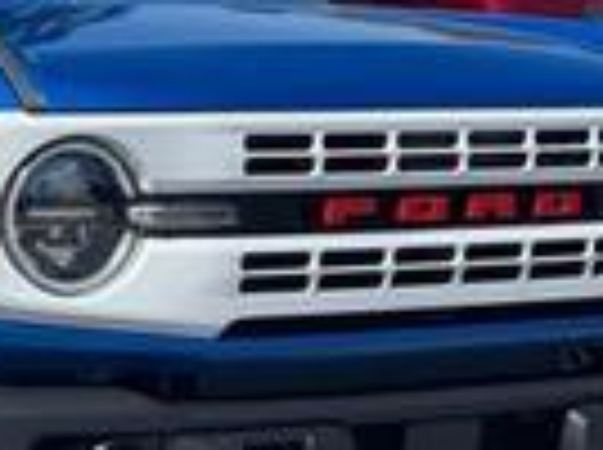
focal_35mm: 181
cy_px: 270
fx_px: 3147
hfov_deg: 10.7
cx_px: -158
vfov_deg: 8.2
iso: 64
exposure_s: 1/4310
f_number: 1.78
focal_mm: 6.76
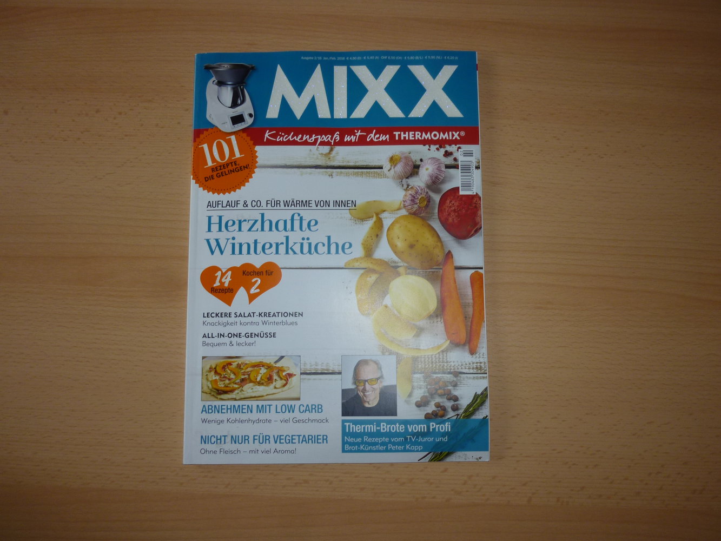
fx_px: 521
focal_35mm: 25
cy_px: 270
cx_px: 360
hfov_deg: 69.4
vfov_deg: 54.9
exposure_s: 1/30
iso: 100
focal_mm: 4.5
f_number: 3.3
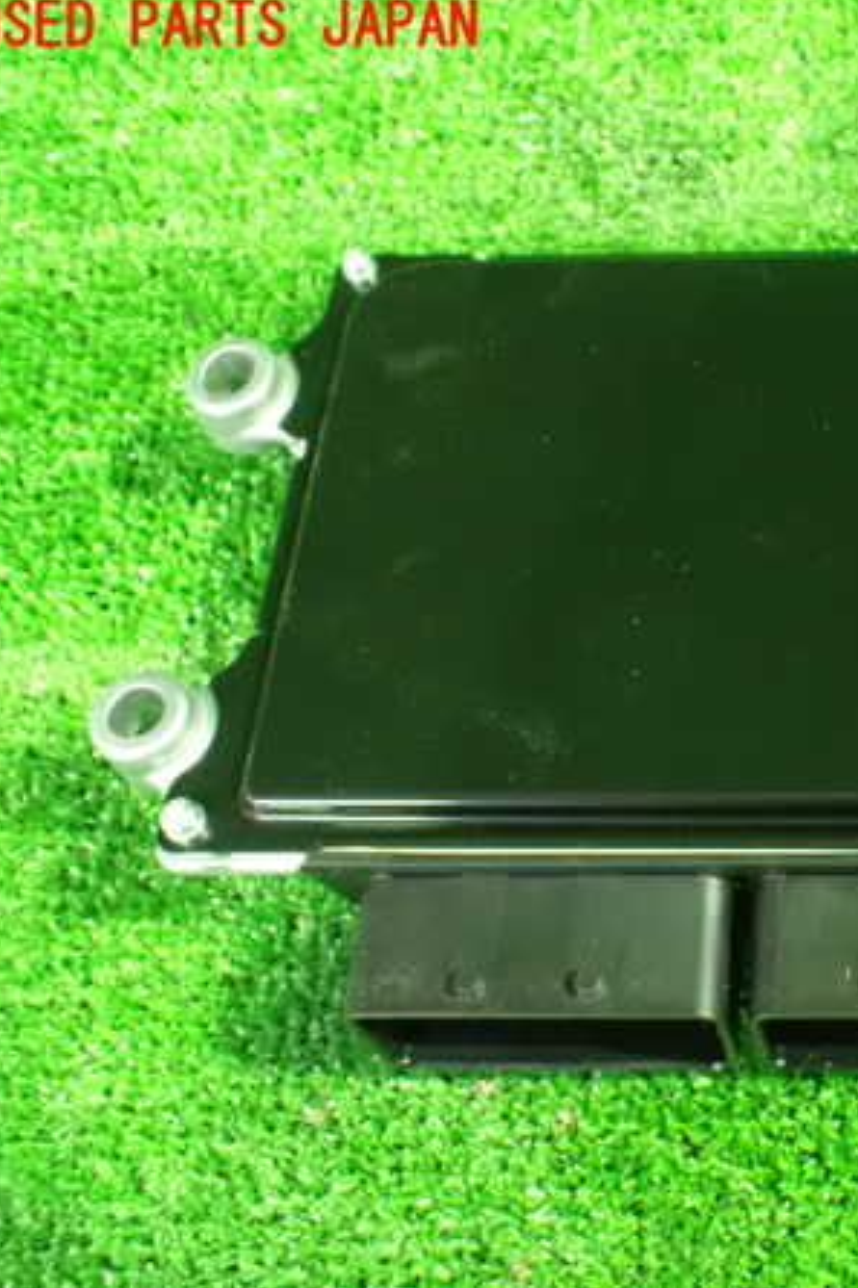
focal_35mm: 42
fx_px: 1503
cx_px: 820
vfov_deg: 46.4
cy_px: 641
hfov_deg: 30.1
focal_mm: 5.4
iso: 1600
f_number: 2.3
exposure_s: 1/25
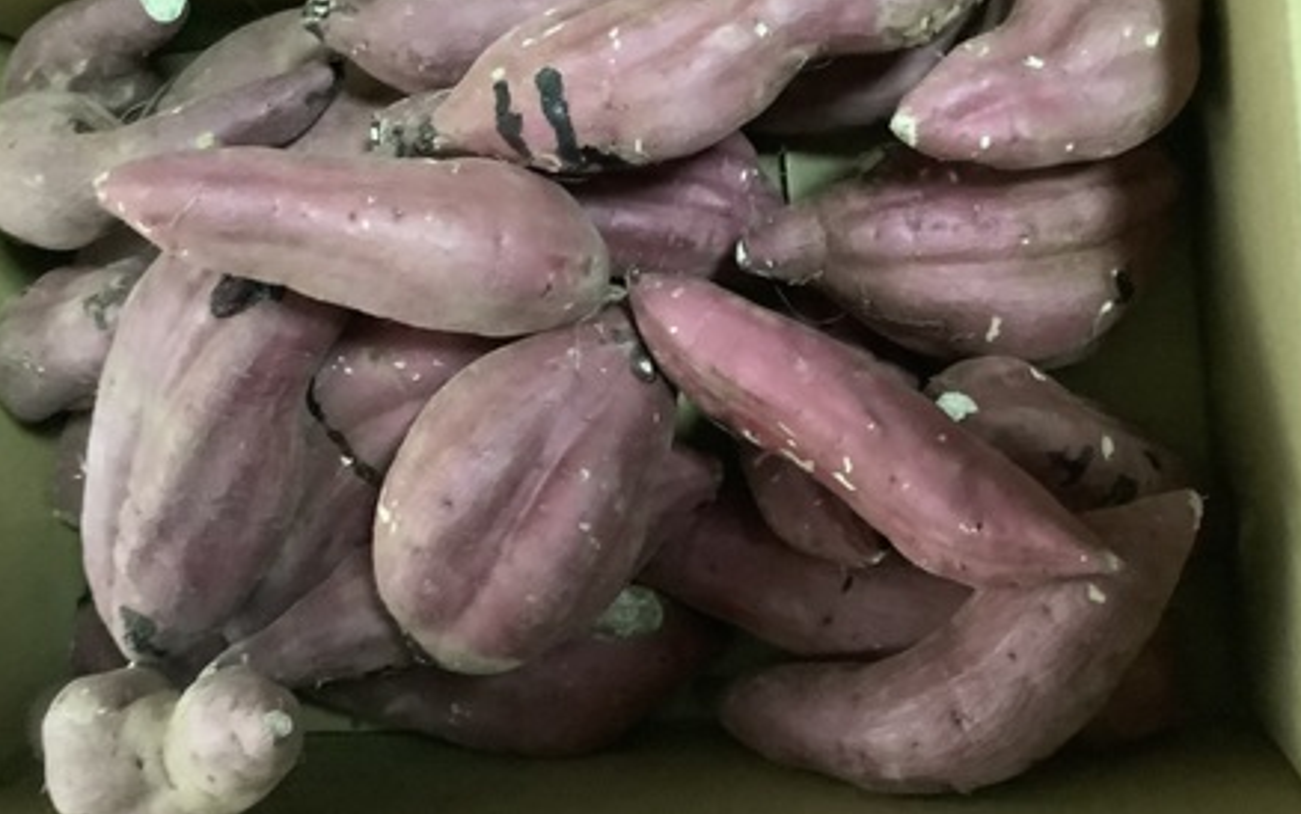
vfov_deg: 35.2
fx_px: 1277
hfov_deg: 54.0
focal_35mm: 36
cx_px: 662
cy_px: 330
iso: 640
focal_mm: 3.3
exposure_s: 1/17
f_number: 2.4
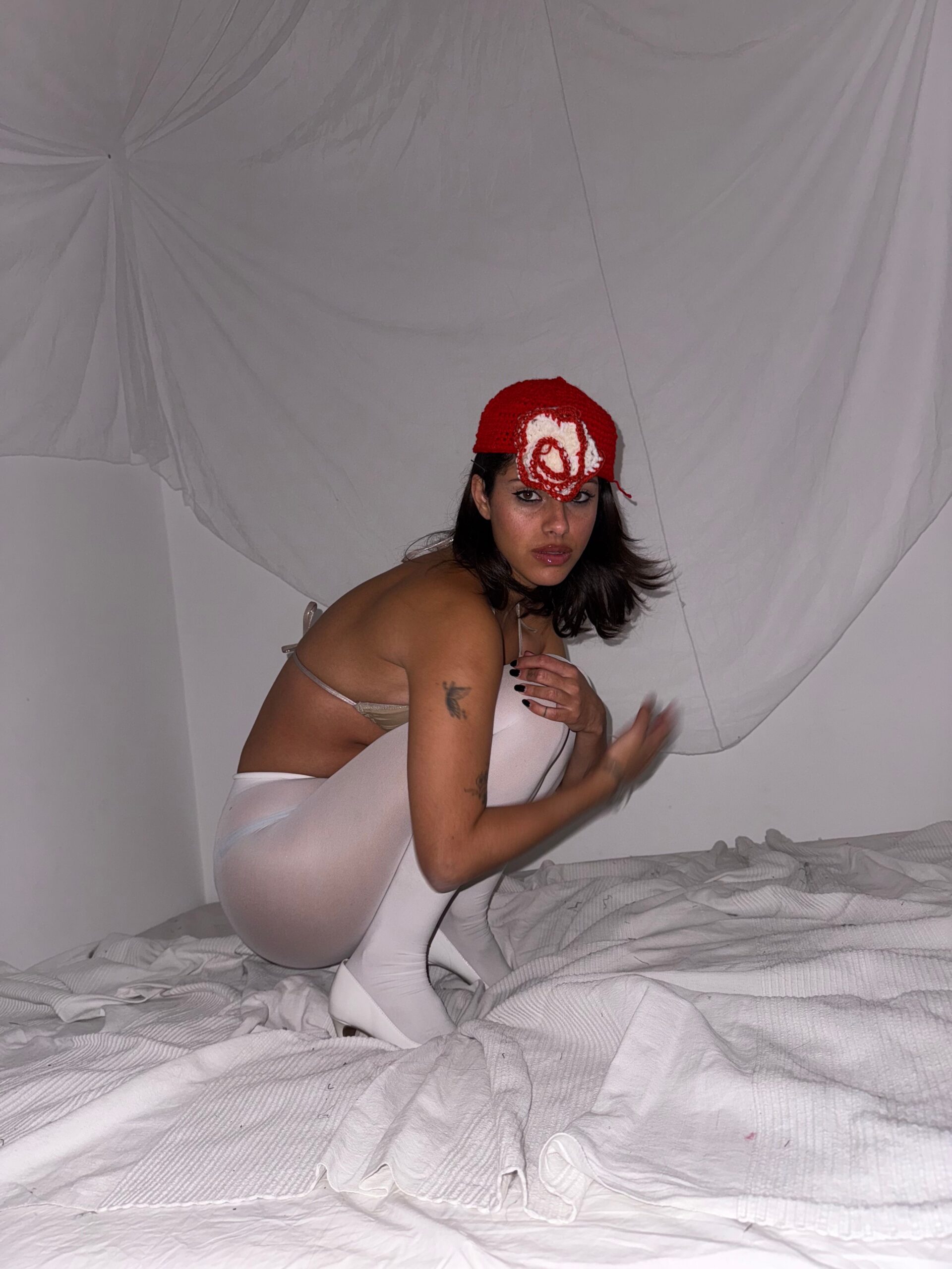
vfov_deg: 71.6
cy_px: 634
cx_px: 476
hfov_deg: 56.8
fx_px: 880
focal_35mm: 24
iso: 64
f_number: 1.78
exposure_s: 1/23
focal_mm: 6.76
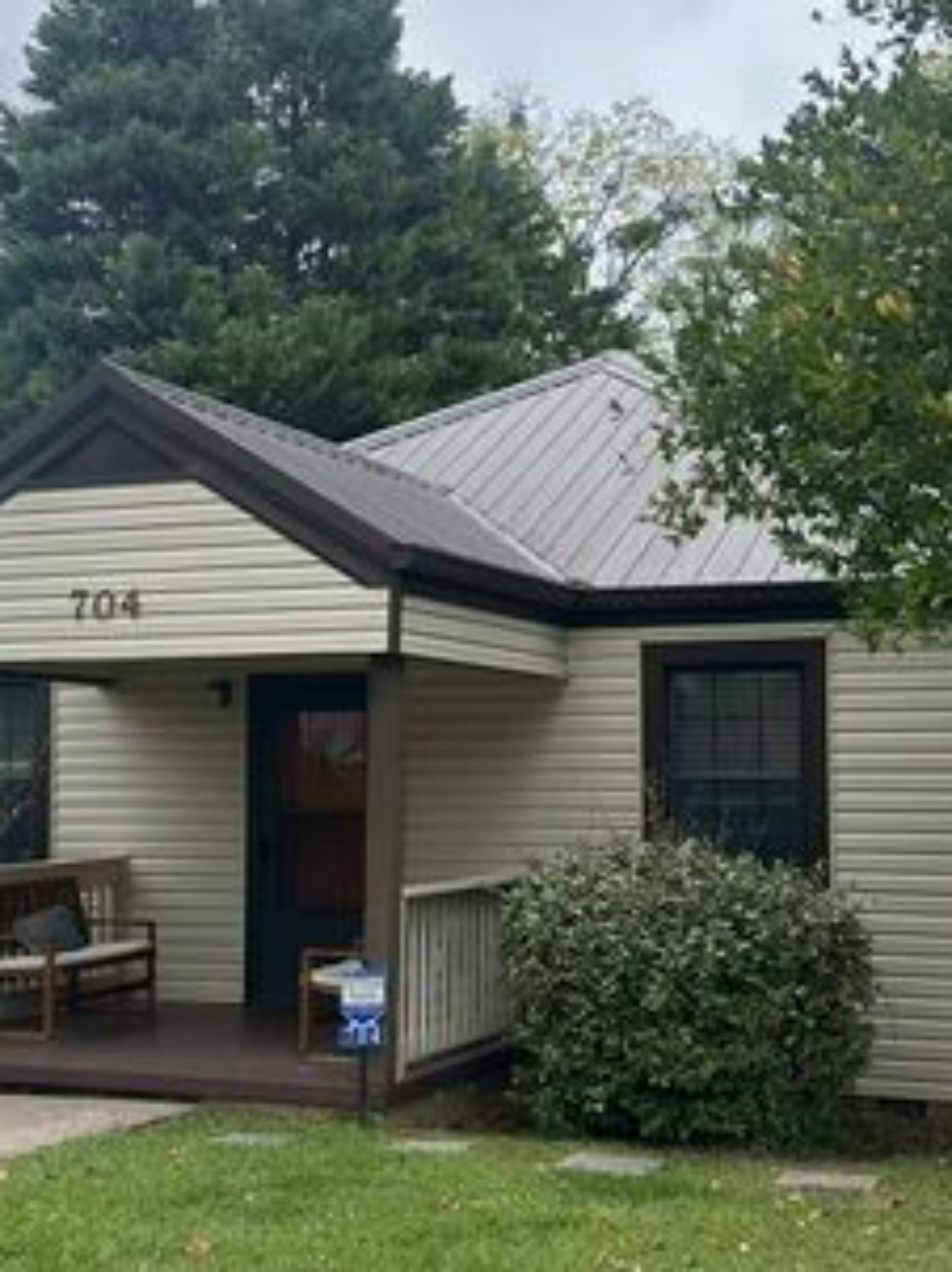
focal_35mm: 53
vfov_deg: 36.2
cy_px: 663
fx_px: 1946
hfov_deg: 27.5
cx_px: 476
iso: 80
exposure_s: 1/1453
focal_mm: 6.86
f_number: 1.78
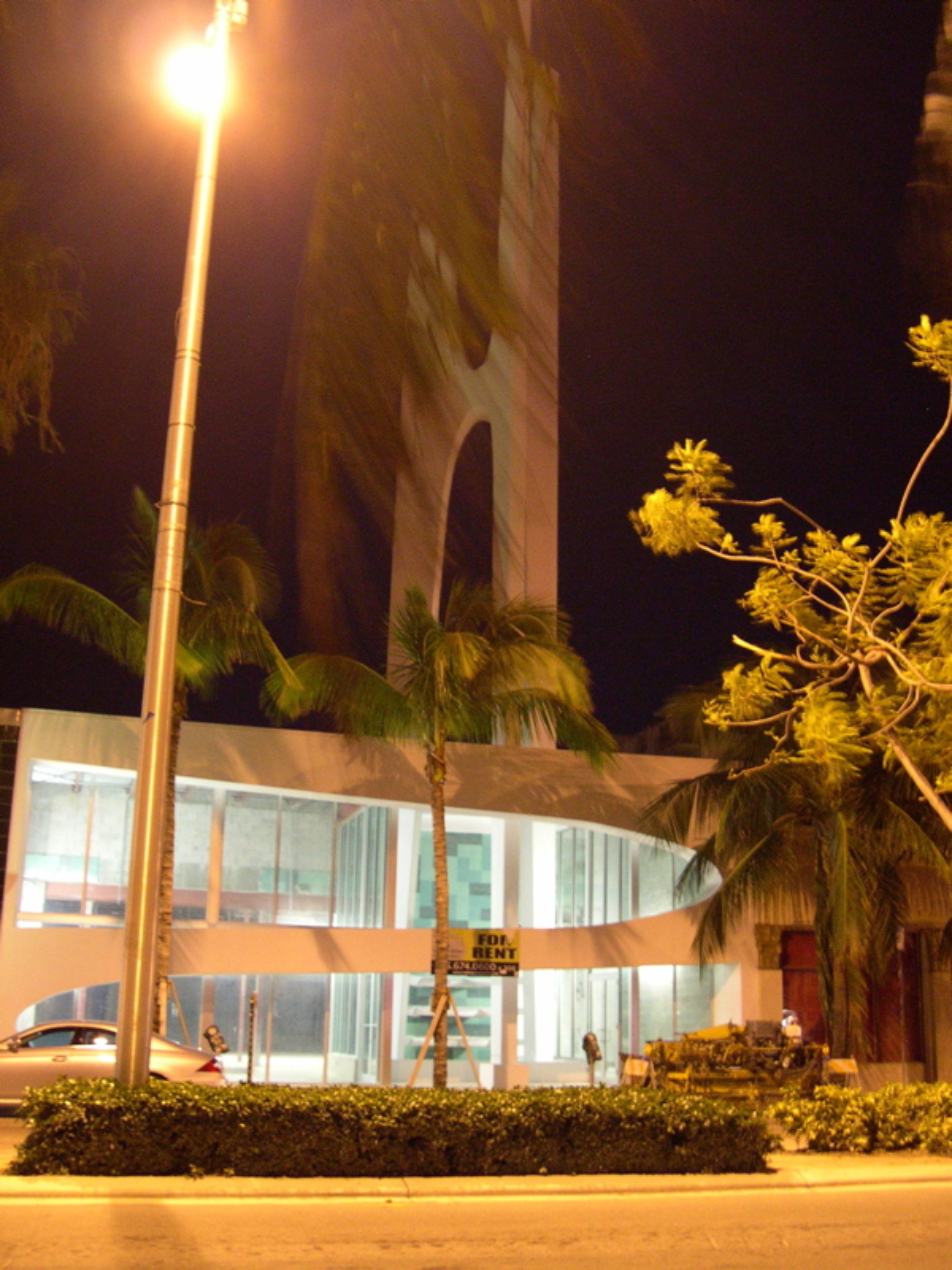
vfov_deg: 49.0
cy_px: 635
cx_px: 476
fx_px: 1393
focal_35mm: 38
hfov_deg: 37.7
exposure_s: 1/4.1
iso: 400
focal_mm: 8
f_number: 2.8
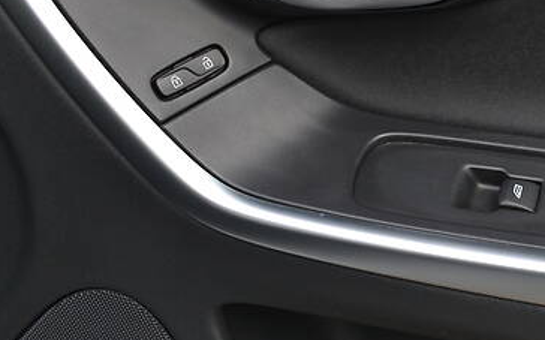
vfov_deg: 17.4
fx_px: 1098
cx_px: 523
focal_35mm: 74
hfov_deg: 26.6
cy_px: 67
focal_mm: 22
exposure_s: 1/125
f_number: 5.6
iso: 320
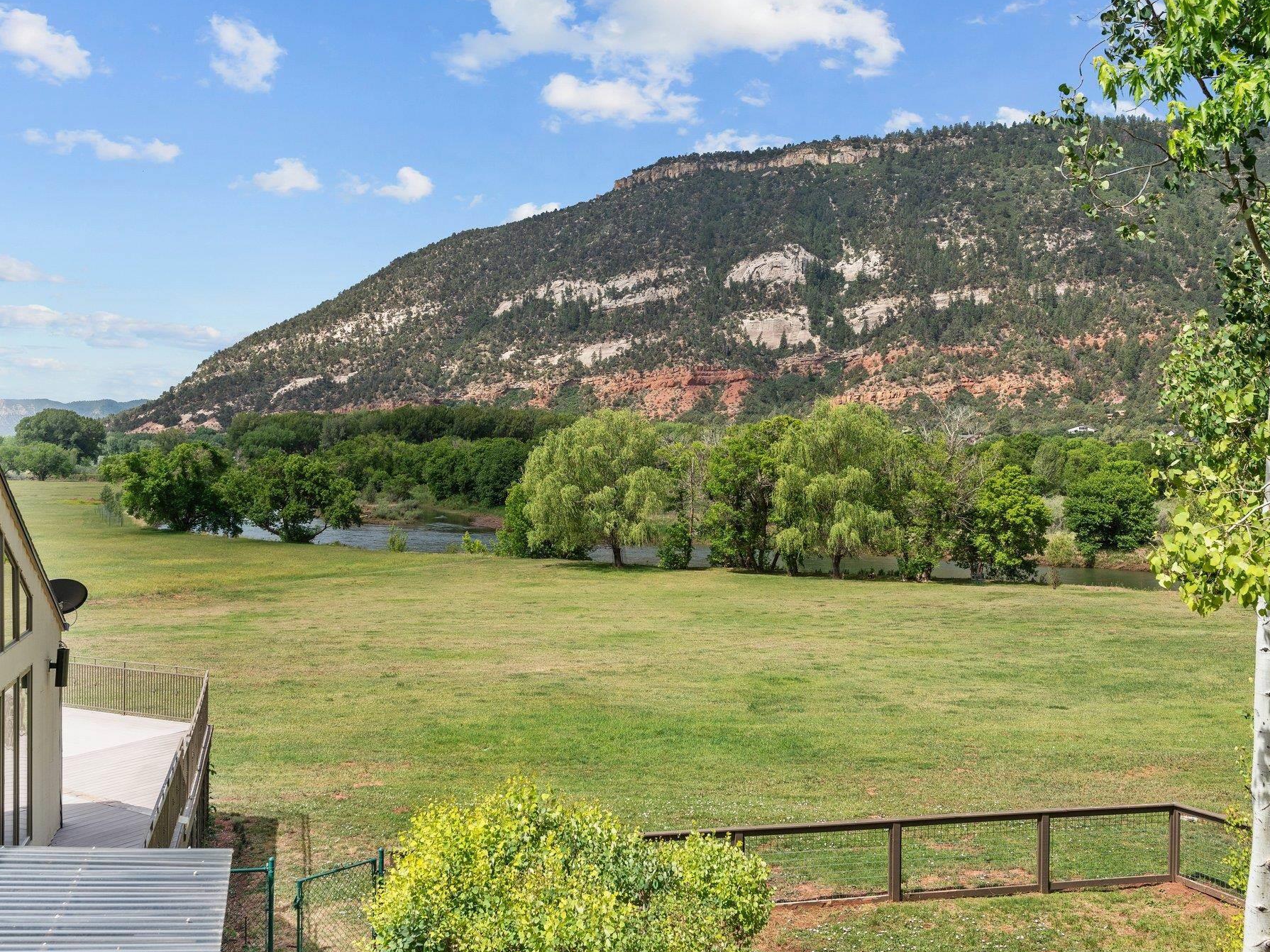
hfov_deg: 54.6
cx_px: 636
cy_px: 471
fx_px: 1231
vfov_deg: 42.3
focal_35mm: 34
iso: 400
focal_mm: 30.5
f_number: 8
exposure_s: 1/1000
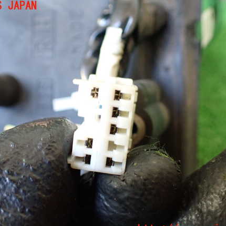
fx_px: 273
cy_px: 118
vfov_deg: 44.9
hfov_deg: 44.8
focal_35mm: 37
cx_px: 99
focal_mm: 5.4
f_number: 2.3
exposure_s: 1/80
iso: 800
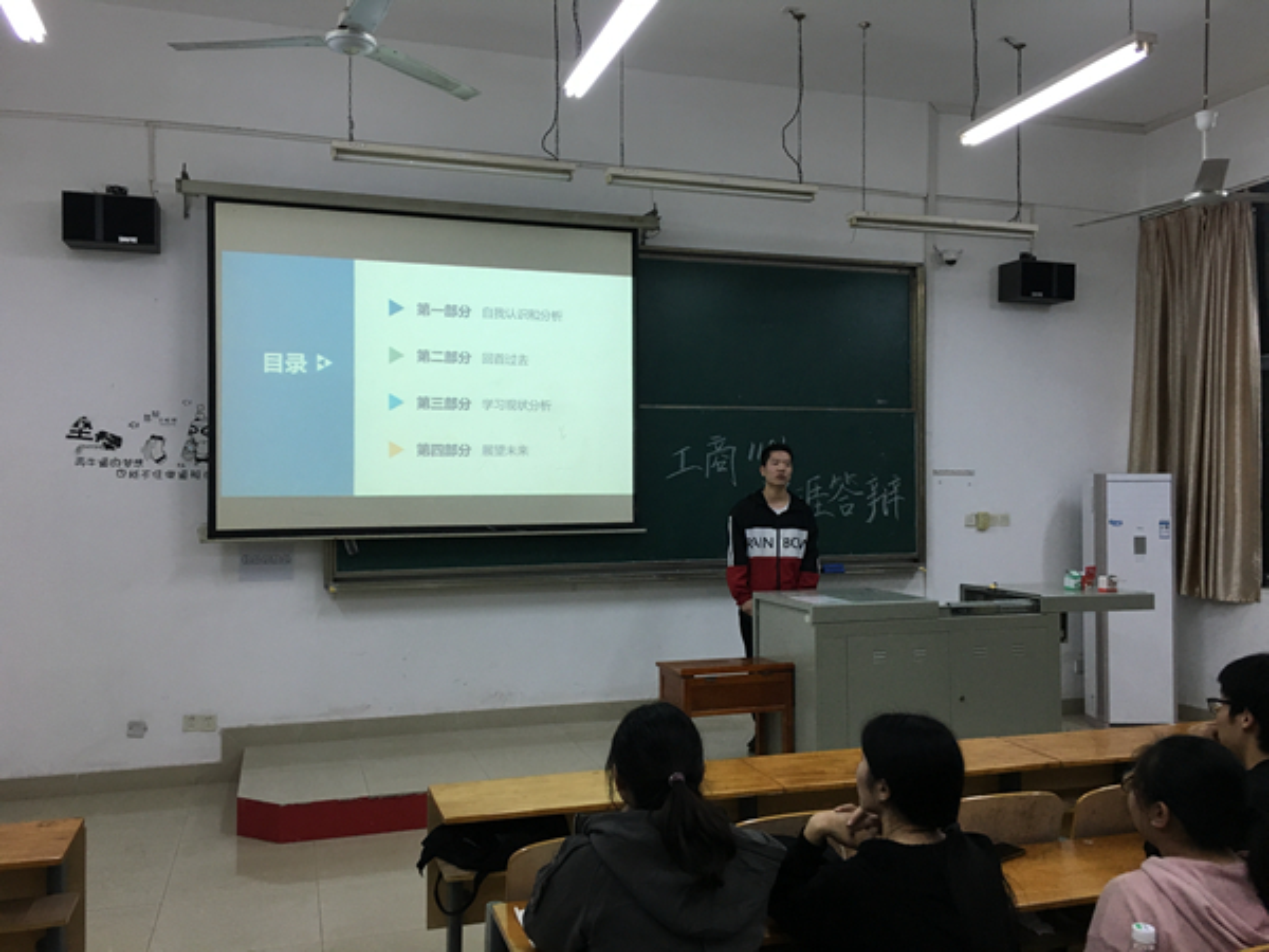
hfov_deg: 61.7
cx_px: 634
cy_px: 476
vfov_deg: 48.2
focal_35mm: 29
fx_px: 1063
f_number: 2.2
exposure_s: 1/33
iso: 50
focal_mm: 4.15
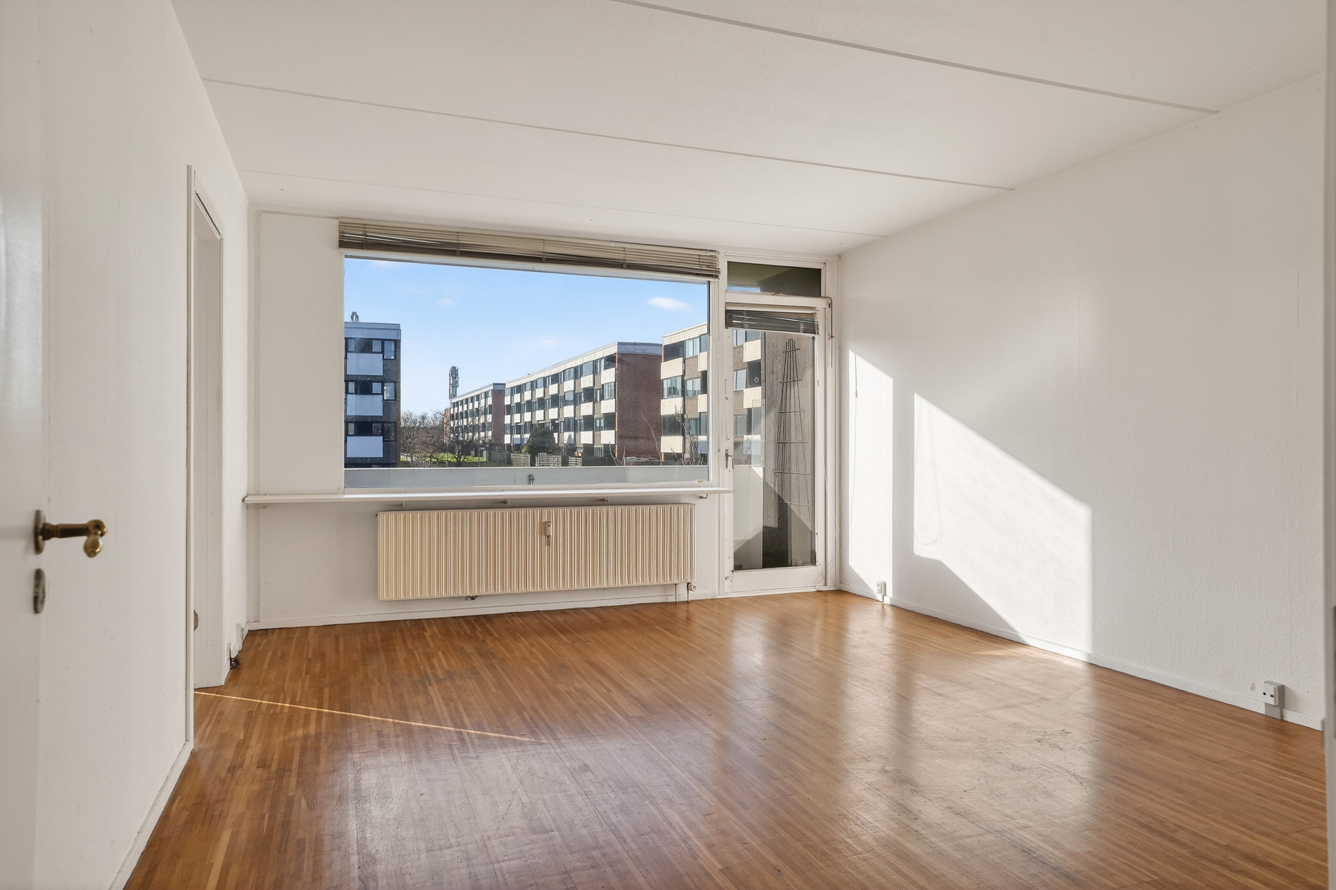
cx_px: 668
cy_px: 445
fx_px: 853
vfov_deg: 55.1
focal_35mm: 23
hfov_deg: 76.1
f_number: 8
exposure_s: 1/400
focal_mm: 23
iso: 320
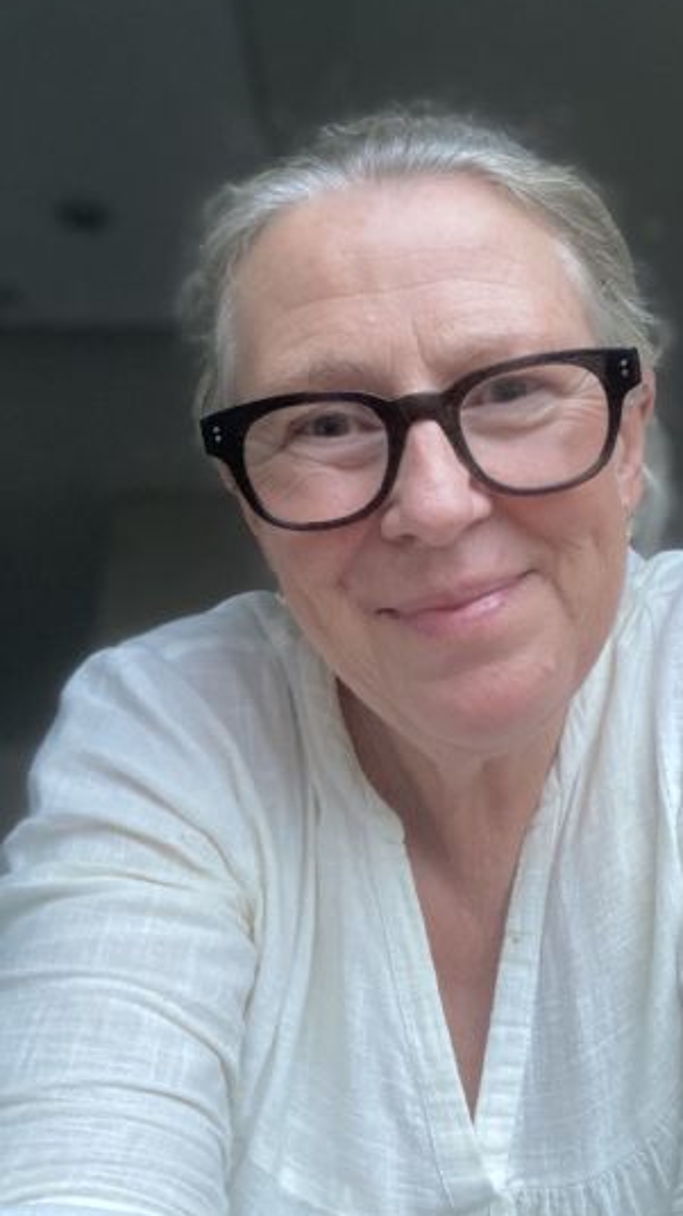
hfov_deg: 30.2
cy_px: 543
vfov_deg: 51.5
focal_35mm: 39
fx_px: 1257
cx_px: 438
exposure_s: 1/23
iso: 640
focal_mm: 2.87
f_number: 2.2
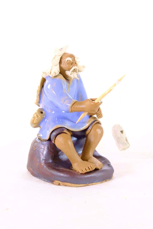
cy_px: 114
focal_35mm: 273
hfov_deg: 5.0
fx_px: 1739
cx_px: 76
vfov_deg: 7.5
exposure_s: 1/20
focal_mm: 181.9
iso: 800
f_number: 11
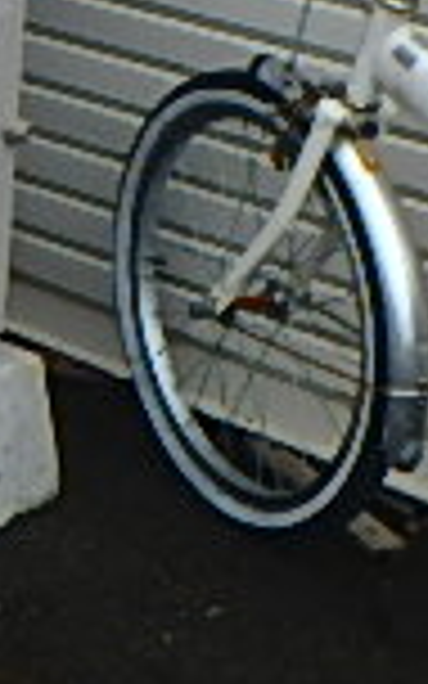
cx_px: -401
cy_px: -243
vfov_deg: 14.4
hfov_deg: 9.0
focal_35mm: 138
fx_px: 2575
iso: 125
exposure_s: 1/160
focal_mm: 5.6
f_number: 4.7
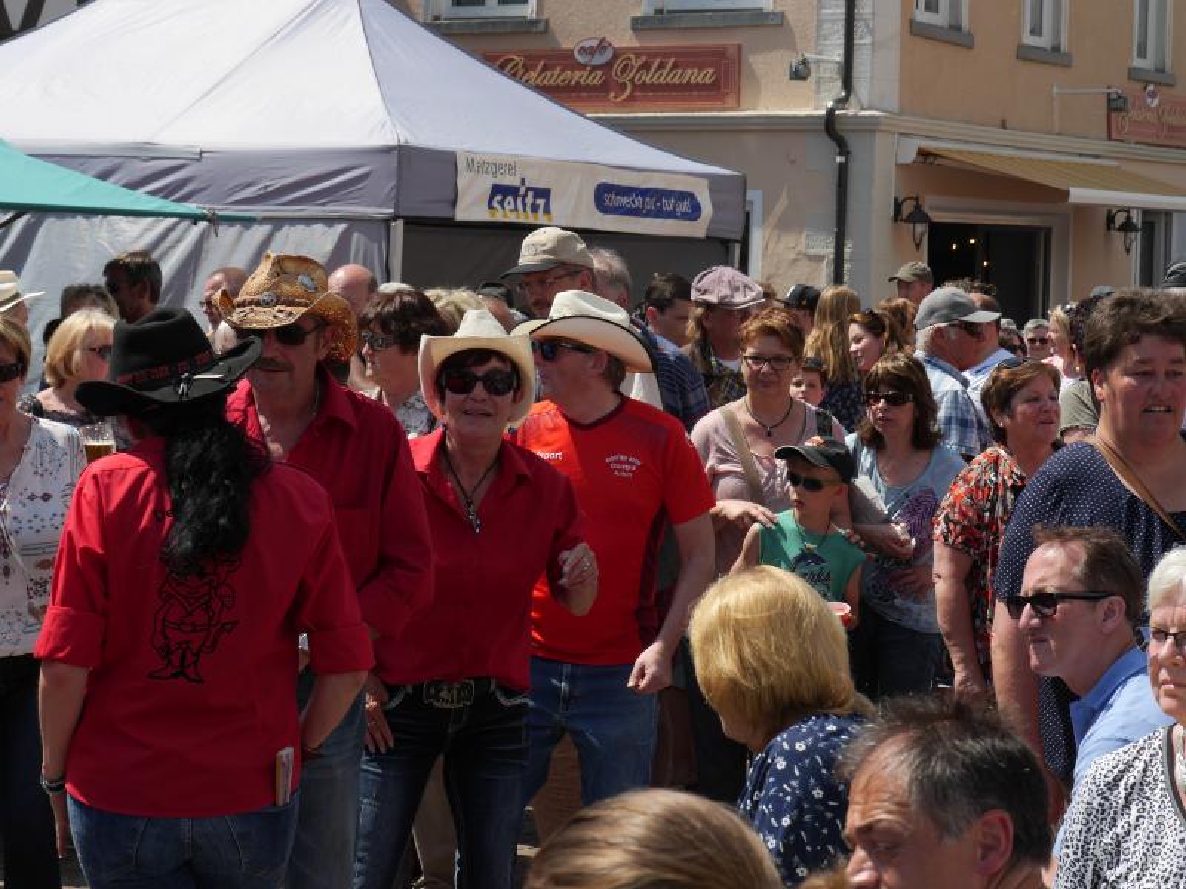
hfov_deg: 23.8
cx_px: 593
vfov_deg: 18.0
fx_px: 2809
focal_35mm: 82
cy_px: 444
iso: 200
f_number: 8
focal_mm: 41
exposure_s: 1/400
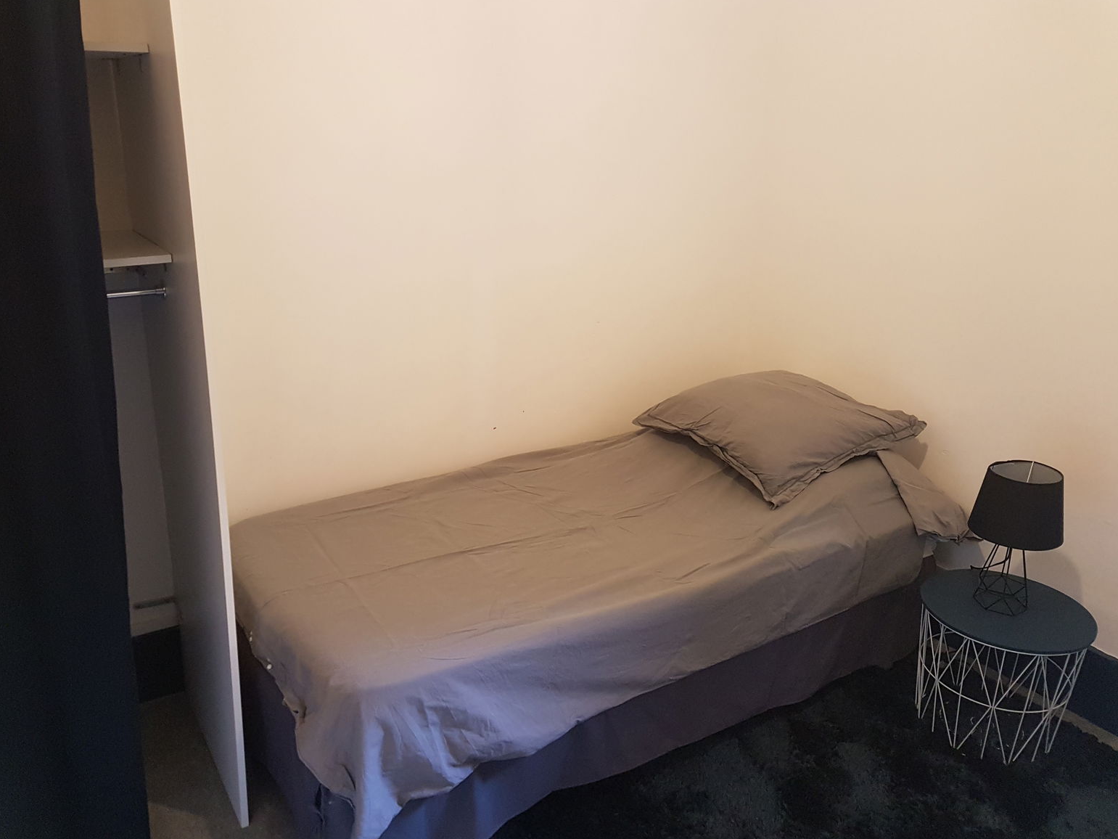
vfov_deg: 51.4
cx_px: 554
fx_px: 872
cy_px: 414
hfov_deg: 65.3
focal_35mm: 27
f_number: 1.7
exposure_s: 1/25
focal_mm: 4.2
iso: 160
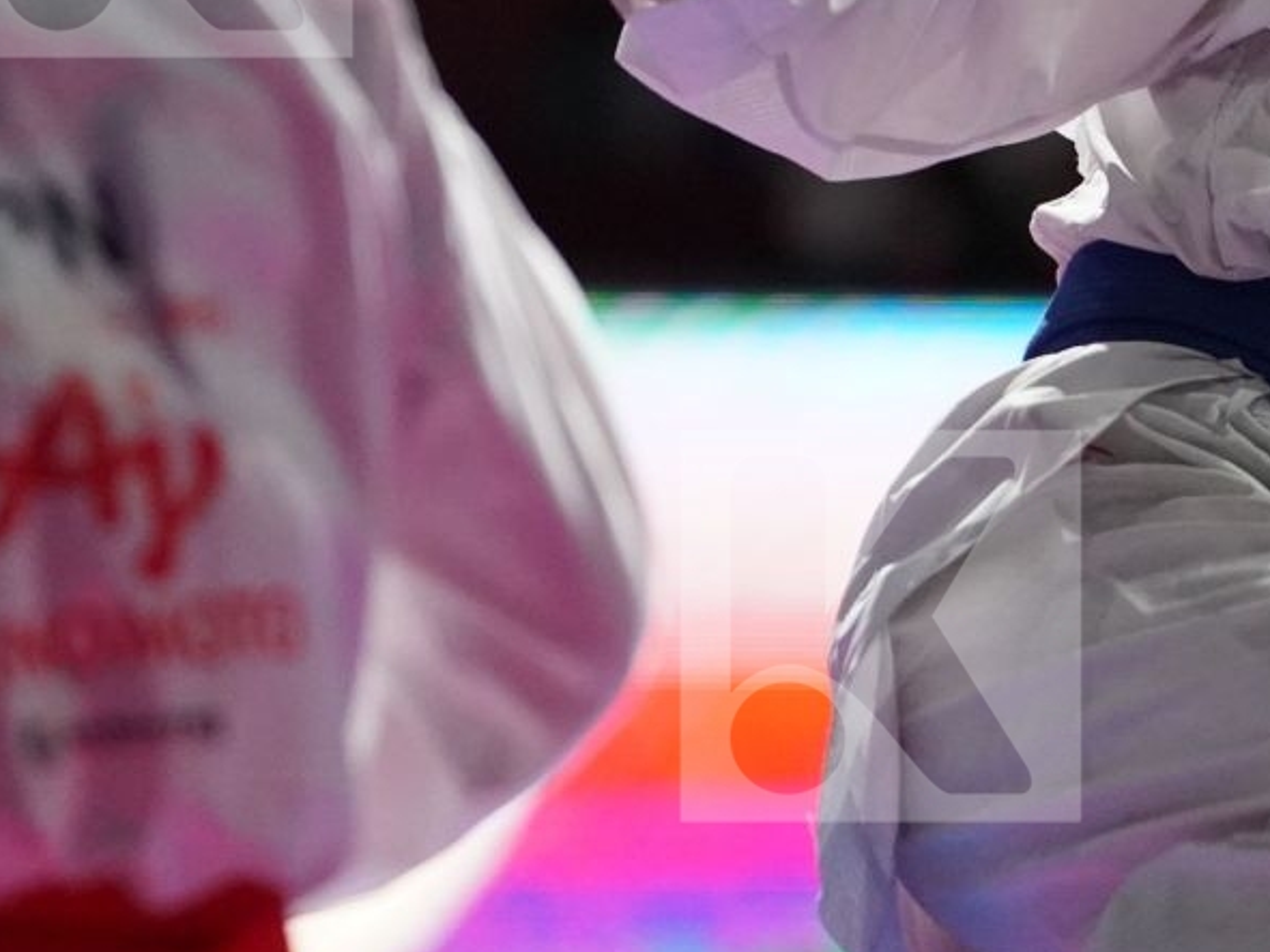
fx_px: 21495
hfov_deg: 3.4
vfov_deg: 2.5
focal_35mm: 586
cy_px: -138
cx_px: 881
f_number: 2.8
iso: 6400
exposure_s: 1/1000
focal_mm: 200
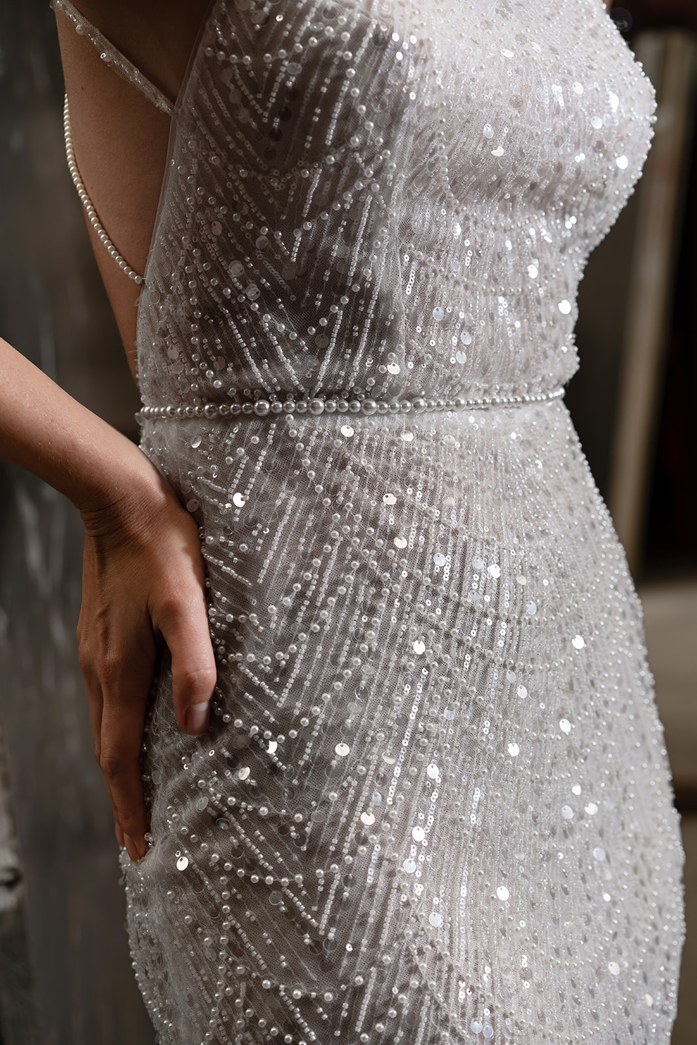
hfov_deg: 24.6
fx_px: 1597
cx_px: 348
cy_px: 522
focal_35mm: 55
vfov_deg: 36.2
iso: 500
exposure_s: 1/250
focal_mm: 55
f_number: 3.5
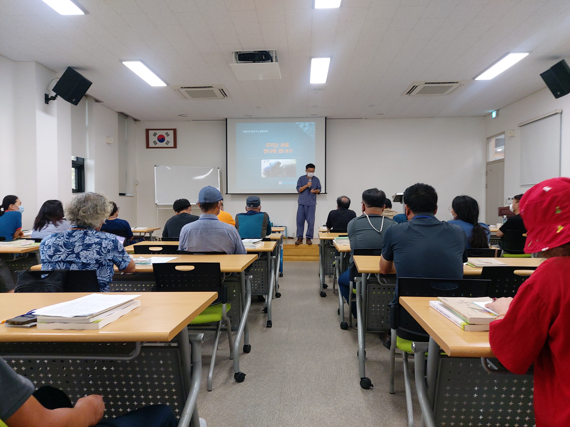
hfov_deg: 69.4
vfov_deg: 54.9
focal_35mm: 25
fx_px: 412
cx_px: 285
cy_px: 214
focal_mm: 4.58
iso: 160
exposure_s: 1/50
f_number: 2
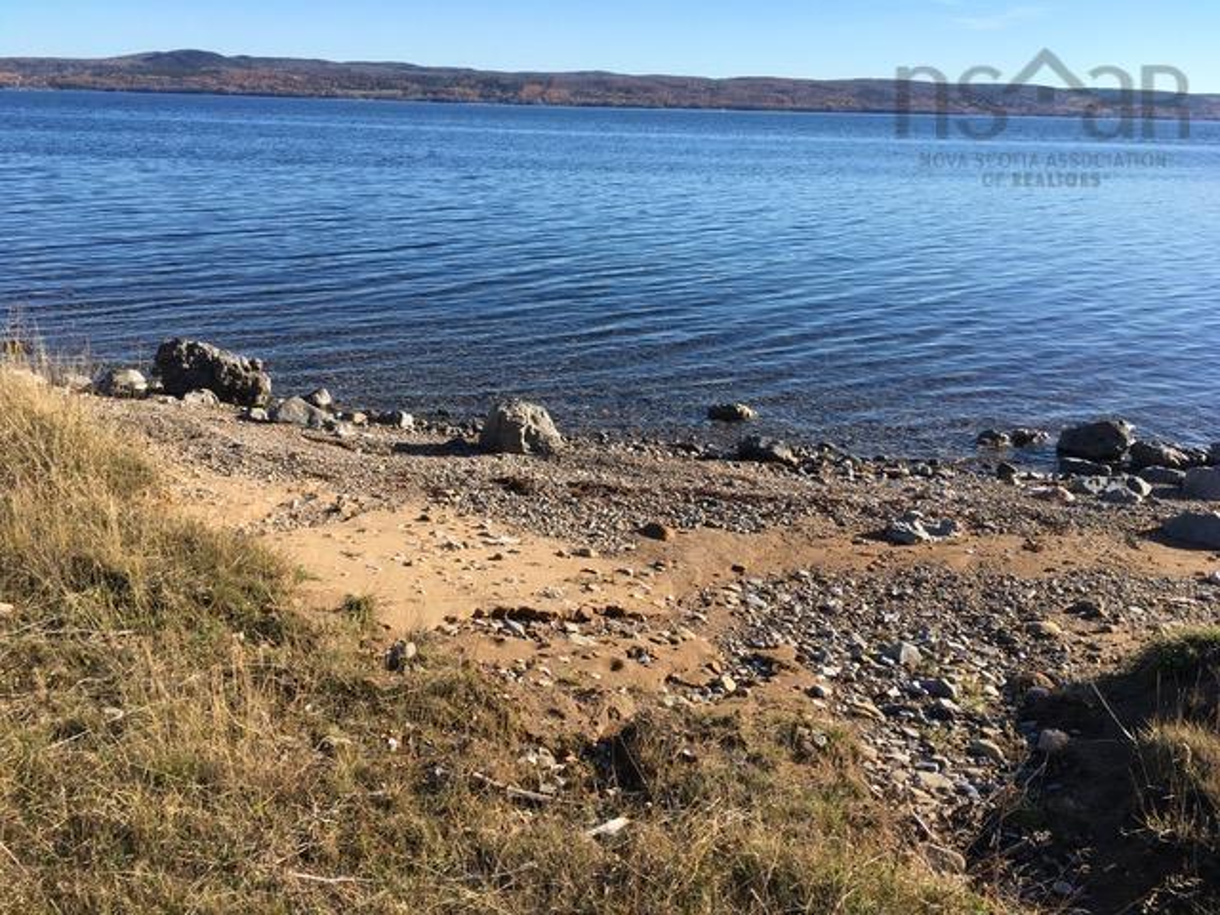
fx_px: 1022
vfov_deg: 48.2
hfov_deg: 61.7
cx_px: 610
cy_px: 458
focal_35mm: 29
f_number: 2.2
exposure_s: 1/884
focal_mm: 4.15
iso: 25
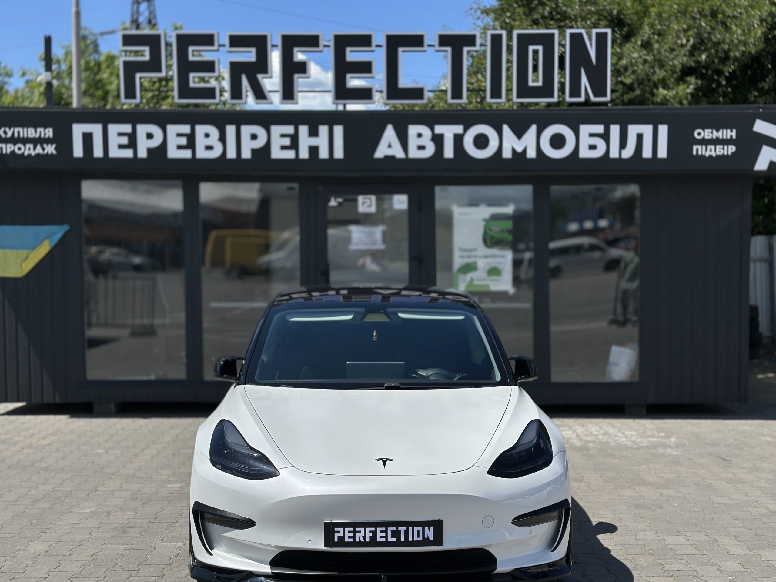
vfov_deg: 30.3
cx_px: 388
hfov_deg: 39.7
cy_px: 291
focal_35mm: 48
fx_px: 1076
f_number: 1.78
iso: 100
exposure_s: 1/12048
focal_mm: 6.86
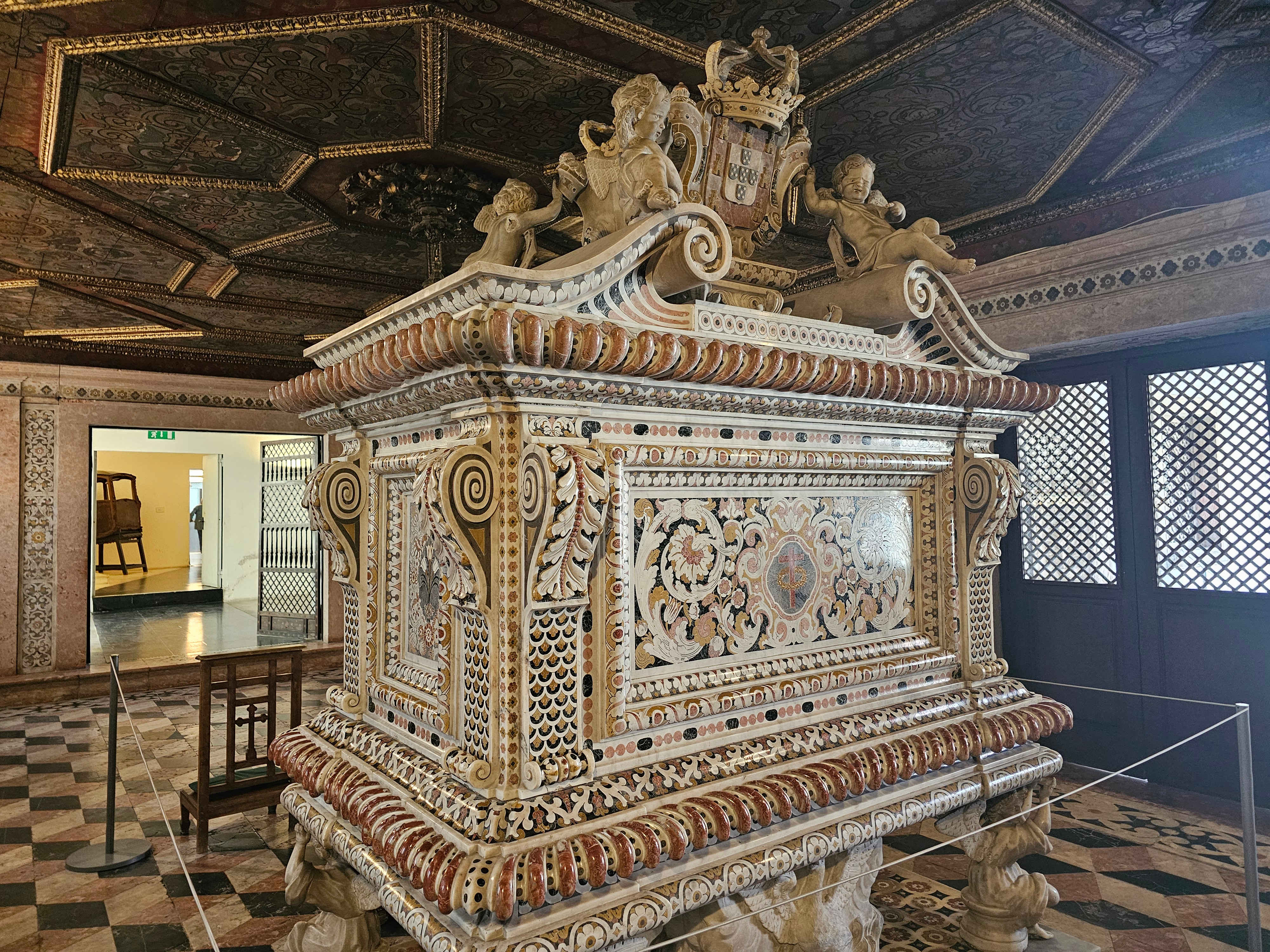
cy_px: 476
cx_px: 635
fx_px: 844
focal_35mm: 23
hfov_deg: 73.9
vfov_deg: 58.9
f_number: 1.7
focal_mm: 6.3
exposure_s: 1/50
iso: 640
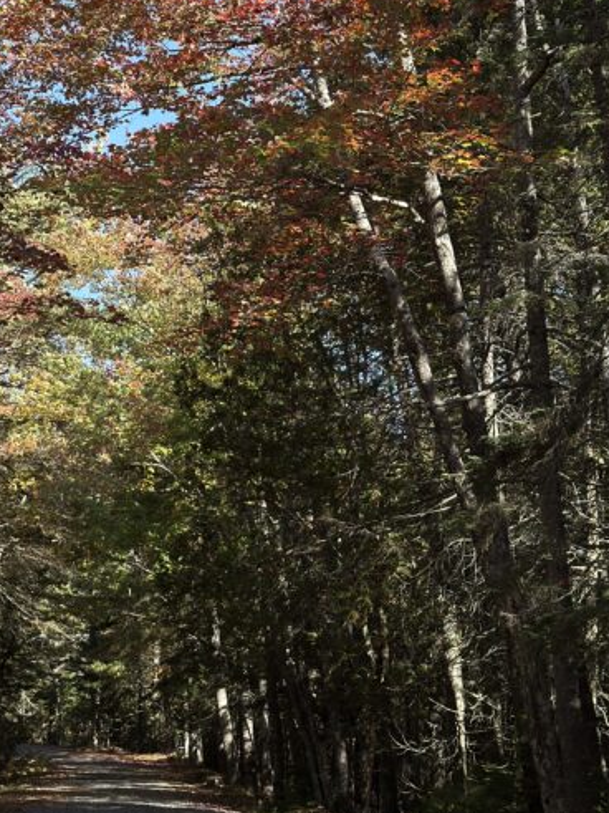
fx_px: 1713
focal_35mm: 73
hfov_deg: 19.9
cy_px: 268
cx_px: 119
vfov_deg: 26.5
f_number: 1.78
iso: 64
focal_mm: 6.76
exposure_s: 1/868
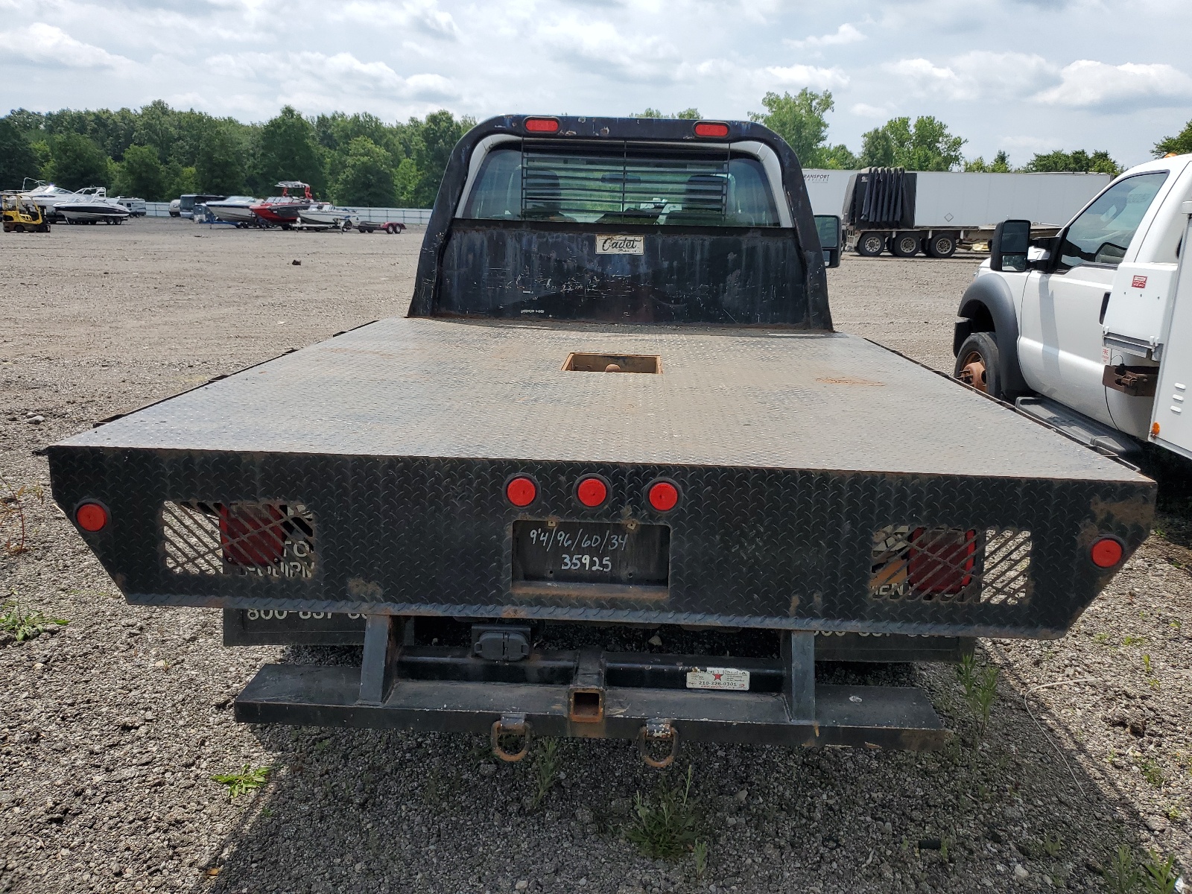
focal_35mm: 26
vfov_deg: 53.1
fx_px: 895
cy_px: 447
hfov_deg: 67.3
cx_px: 596
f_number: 1.5
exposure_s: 1/5000
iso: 50
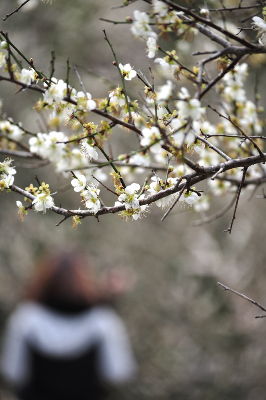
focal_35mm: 174
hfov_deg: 7.9
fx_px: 1934
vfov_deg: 11.8
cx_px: 133
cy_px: 200
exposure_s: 1/90
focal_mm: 116
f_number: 4.8
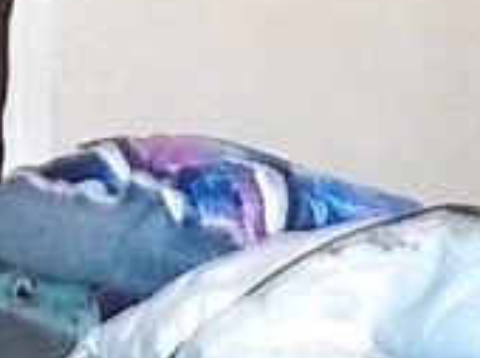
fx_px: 2506
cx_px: 220
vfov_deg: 7.9
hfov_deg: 10.9
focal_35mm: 181
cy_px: -268
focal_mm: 4.1
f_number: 3.3
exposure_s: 1/15
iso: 640
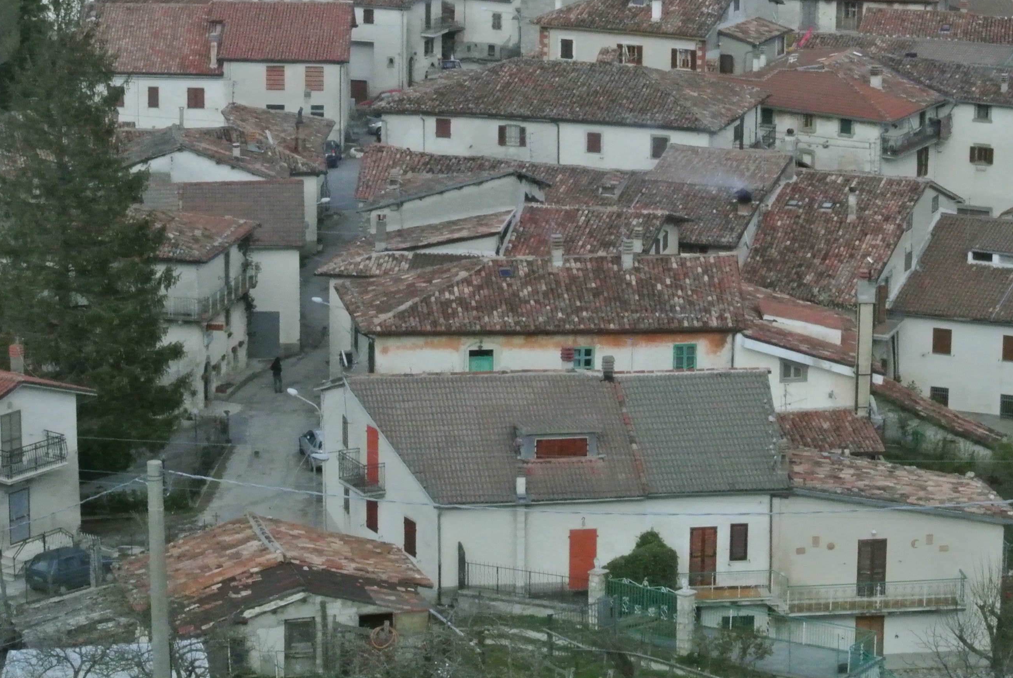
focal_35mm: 120
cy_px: 239
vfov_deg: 11.4
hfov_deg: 17.0
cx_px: 624
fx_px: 3381
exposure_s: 1/800
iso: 3200
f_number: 16
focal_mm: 30
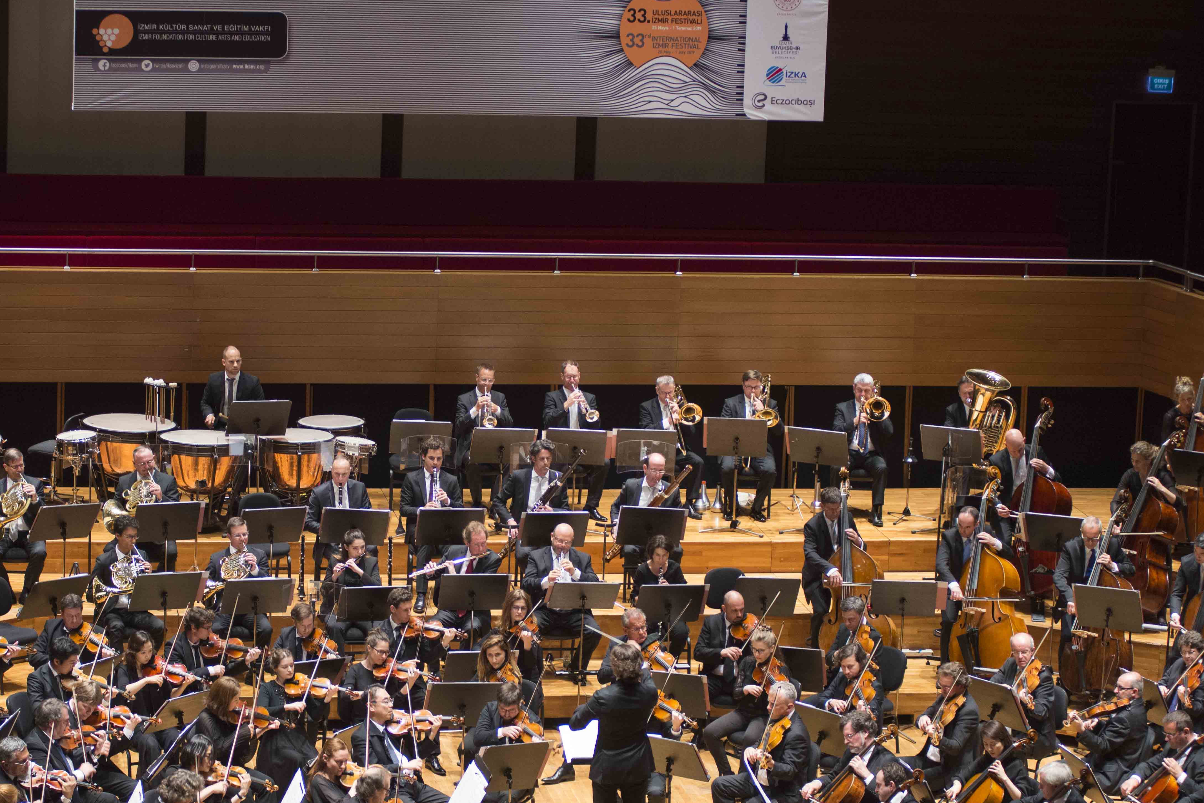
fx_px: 3713
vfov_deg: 12.3
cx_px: 519
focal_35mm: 111
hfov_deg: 18.4
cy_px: 472
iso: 1600
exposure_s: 1/125
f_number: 2.8
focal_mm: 80
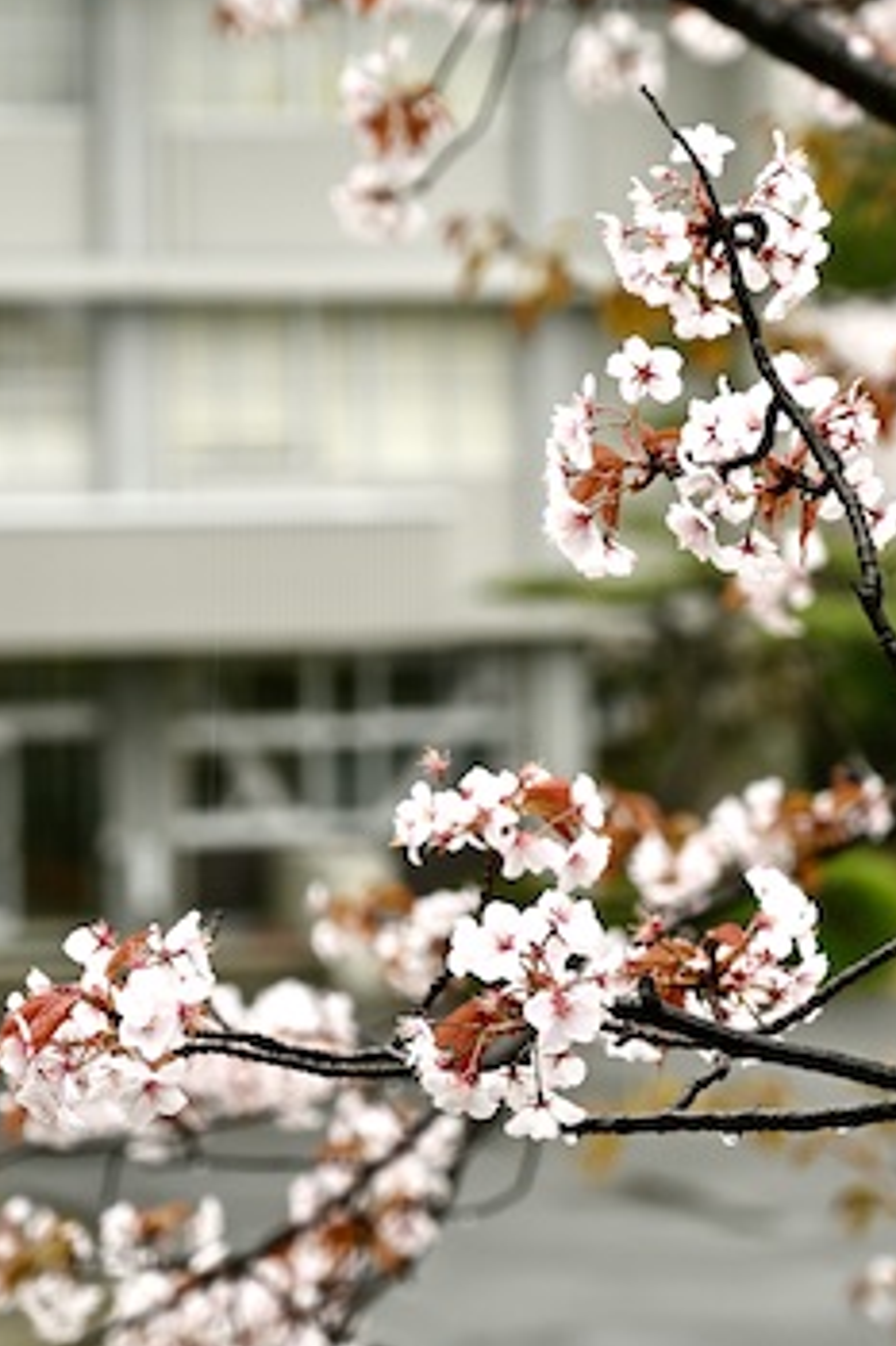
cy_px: 608
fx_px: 2989
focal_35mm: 80
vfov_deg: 25.4
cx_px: 411
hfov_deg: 17.0
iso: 140
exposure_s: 1/80
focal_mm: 70
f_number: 4
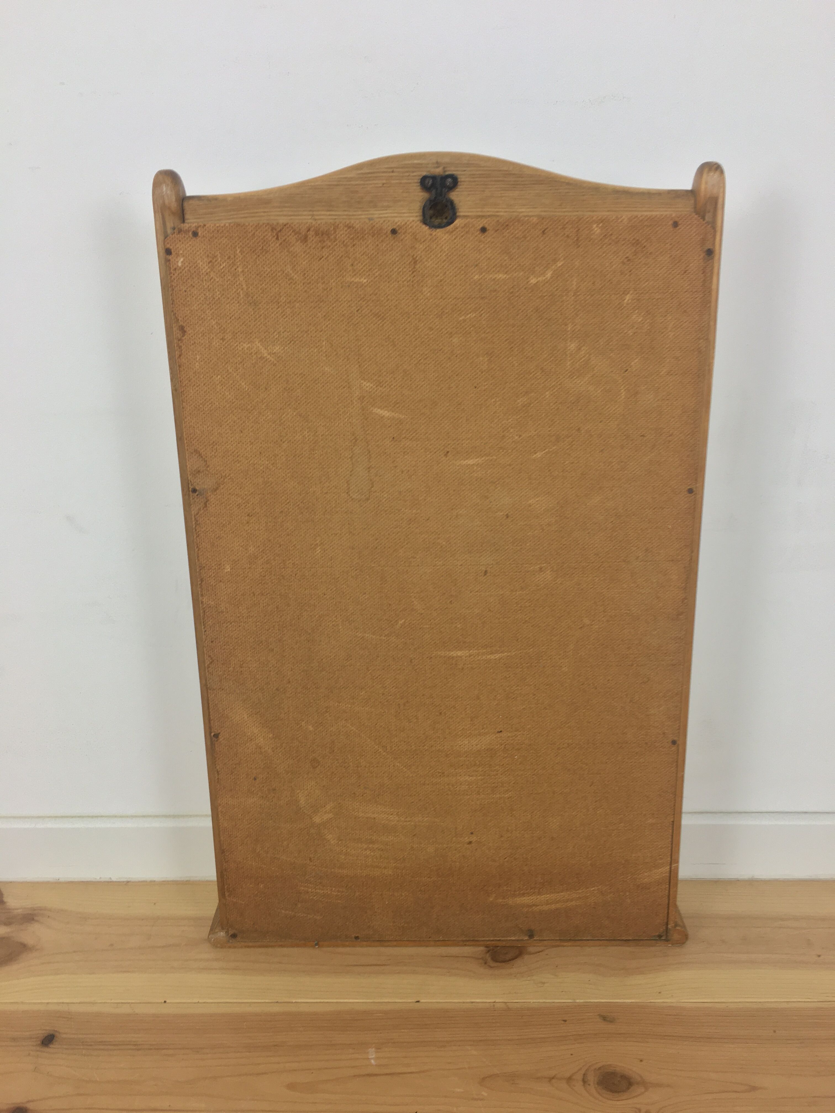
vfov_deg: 61.7
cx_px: 418
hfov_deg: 48.2
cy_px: 556
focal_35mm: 29
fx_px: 933
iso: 32
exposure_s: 1/33
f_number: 2.2
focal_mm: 4.15
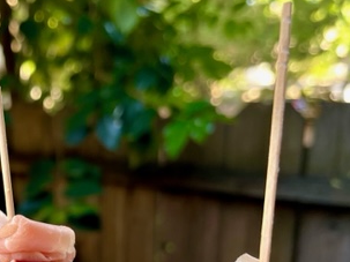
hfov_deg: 32.8
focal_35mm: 55
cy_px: 247
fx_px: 556
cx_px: 23
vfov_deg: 25.5
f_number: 1.6
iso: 50
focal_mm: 5.1
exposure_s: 1/121
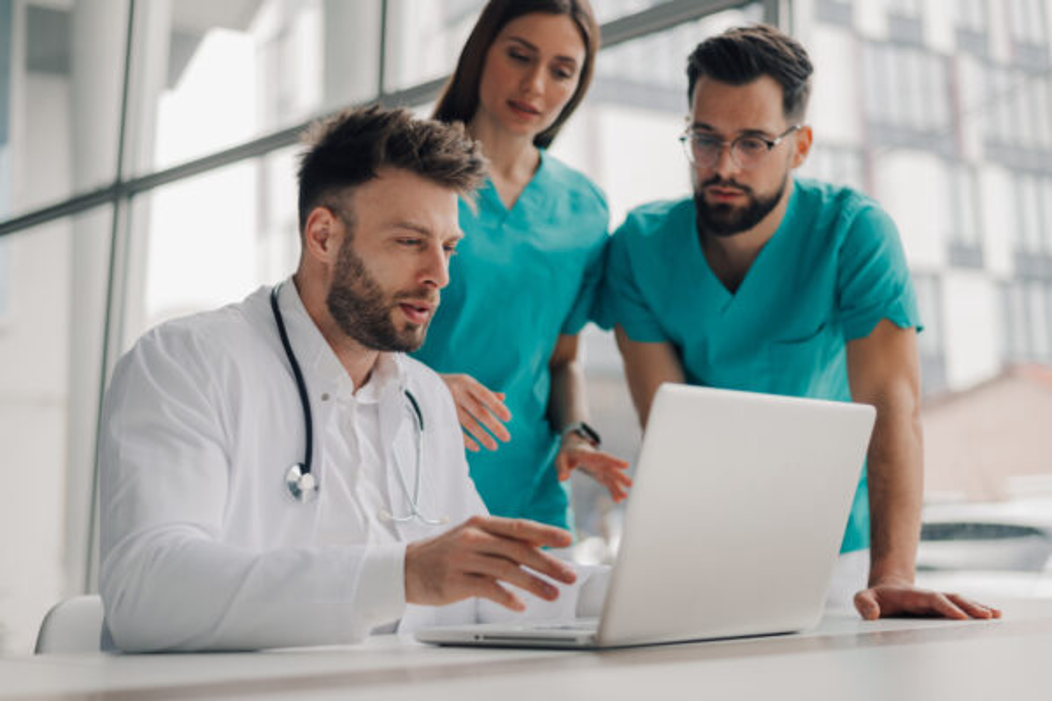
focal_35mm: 50
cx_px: 526
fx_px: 1461
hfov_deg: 39.6
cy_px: 350
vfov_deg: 27.0
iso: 100
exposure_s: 1/320
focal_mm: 50
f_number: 1.8
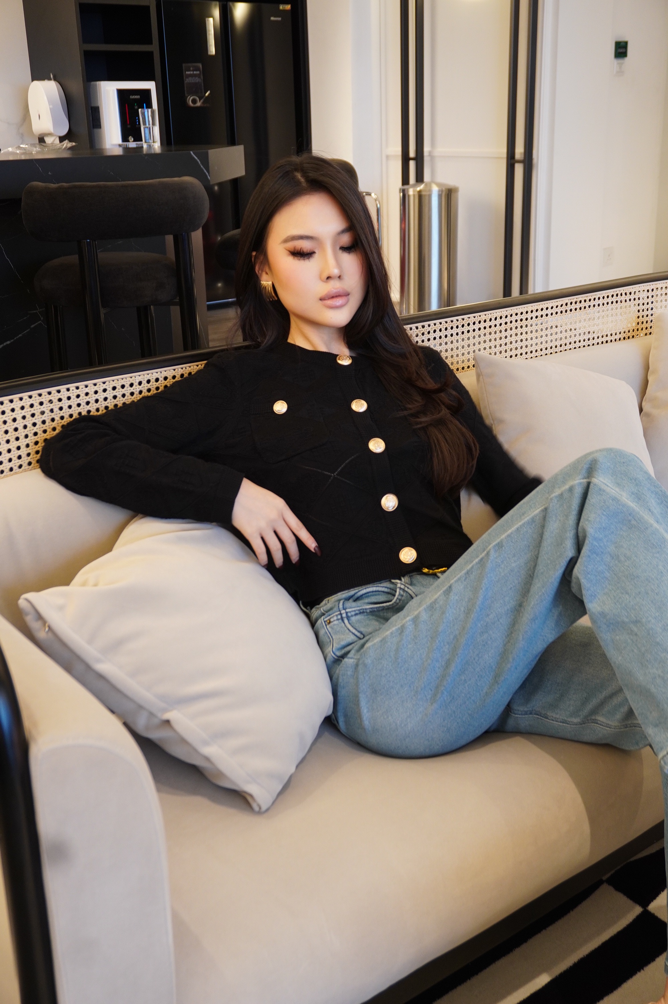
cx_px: 334
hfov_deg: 35.4
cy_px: 502
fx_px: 1046
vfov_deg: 51.3
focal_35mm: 38
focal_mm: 25
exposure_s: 1/15
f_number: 5
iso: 640
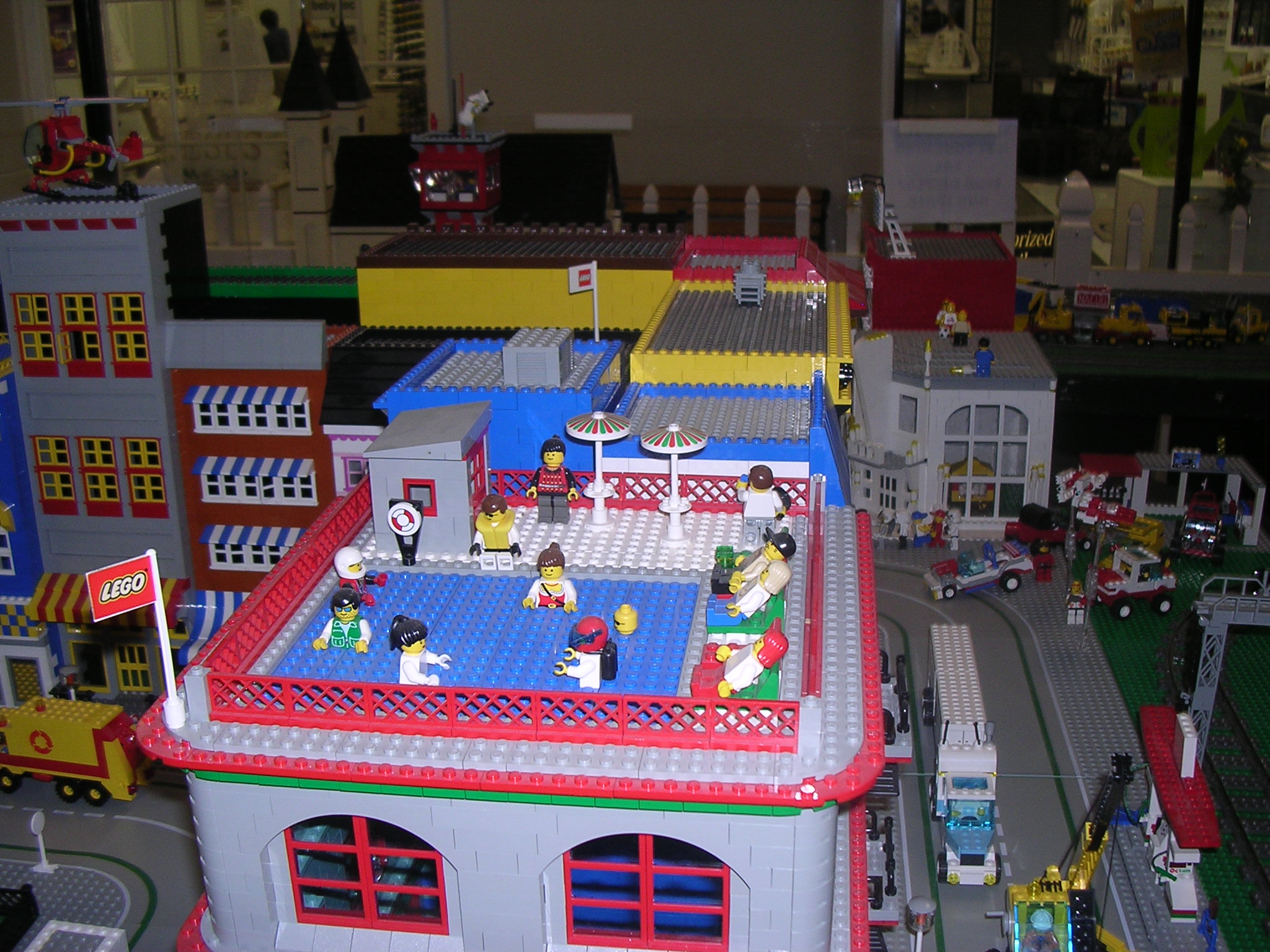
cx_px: 635
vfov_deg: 37.7
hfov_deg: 49.0
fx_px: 1394
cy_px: 476
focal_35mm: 38
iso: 100
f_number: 2.8
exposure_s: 1/60.1
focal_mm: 5.8
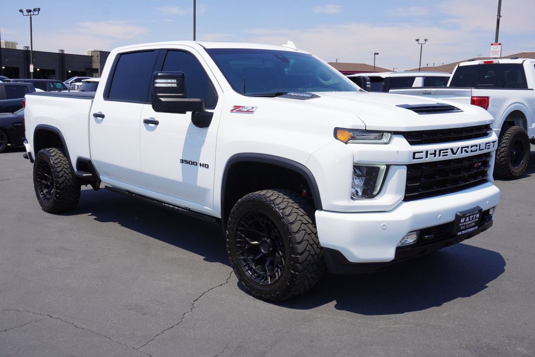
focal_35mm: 38
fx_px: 558
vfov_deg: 35.5
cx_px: 268
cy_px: 178
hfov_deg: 51.3
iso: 100
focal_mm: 25
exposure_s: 1/200
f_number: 11
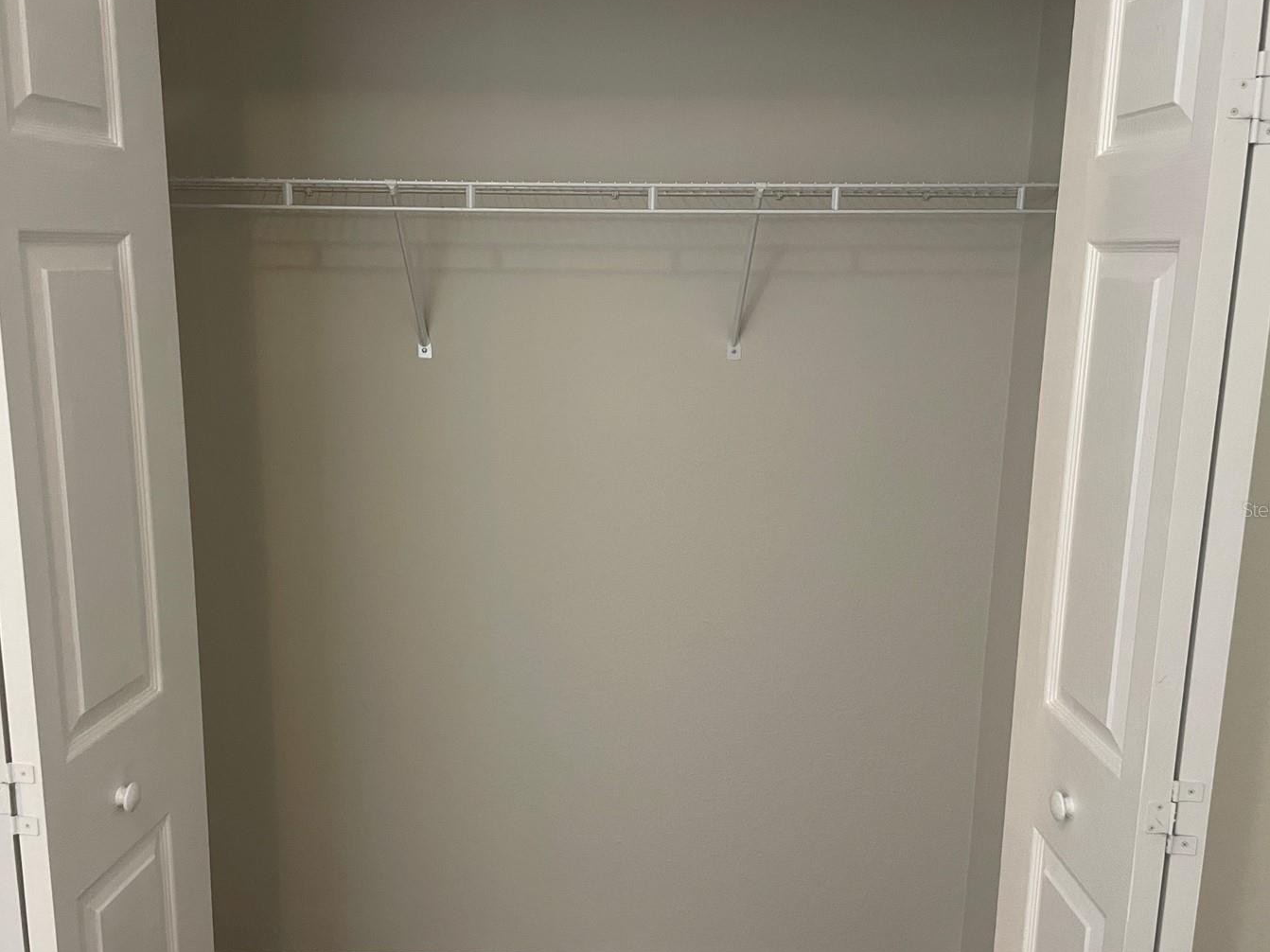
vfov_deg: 45.4
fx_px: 1137
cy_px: 509
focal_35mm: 31
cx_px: 574
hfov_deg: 58.3
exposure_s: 1/60
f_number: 1.6
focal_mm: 4.2
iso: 250
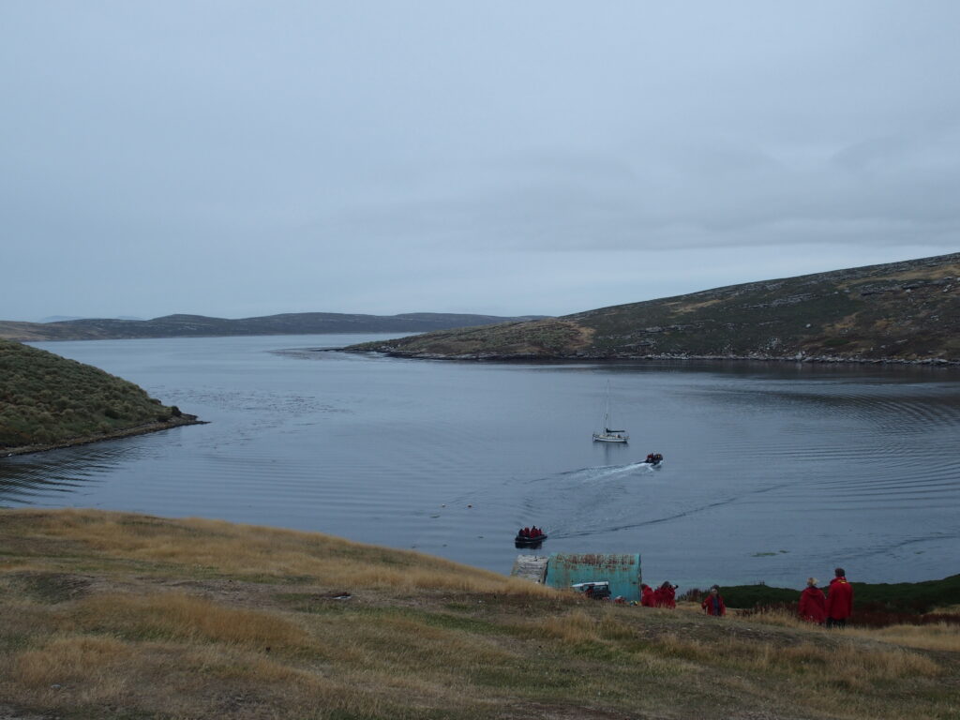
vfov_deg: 31.5
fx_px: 1276
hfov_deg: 41.2
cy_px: 360
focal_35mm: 46
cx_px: 480
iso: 100
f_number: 3.5
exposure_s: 1/800
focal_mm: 9.8
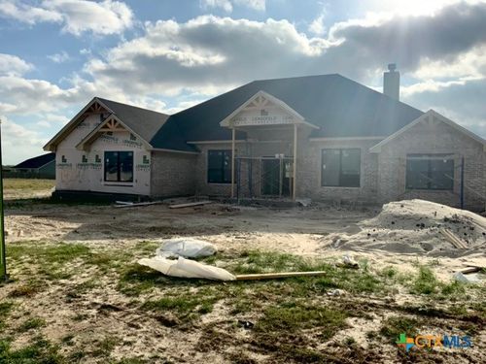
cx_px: 243
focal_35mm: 29
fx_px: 407
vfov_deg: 48.2
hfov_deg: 61.7
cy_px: 182
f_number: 1.8
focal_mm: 3
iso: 20
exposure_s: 1/4405
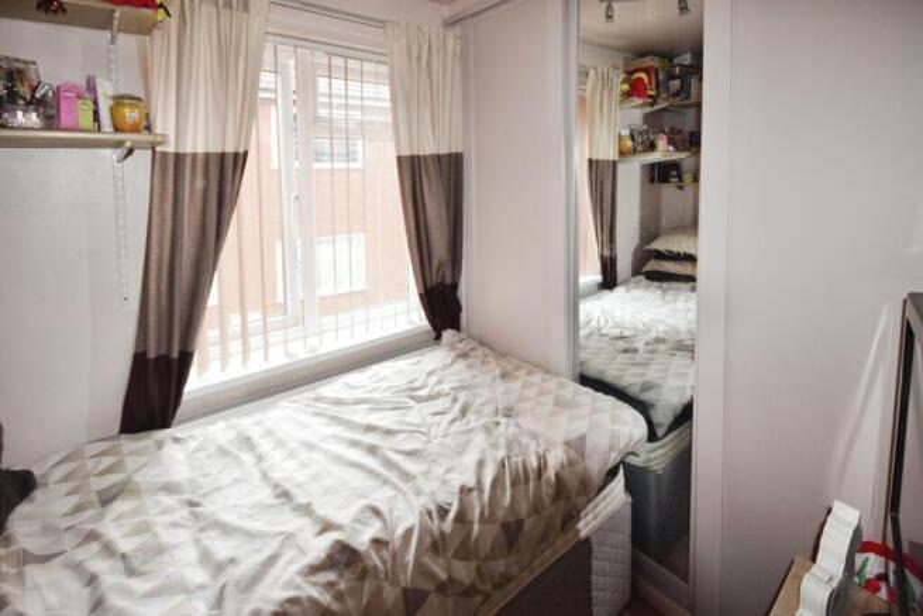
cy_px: 308
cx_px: 462
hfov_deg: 100.4
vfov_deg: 77.4
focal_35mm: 15
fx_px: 385
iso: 800
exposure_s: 1/125
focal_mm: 10
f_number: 5.6
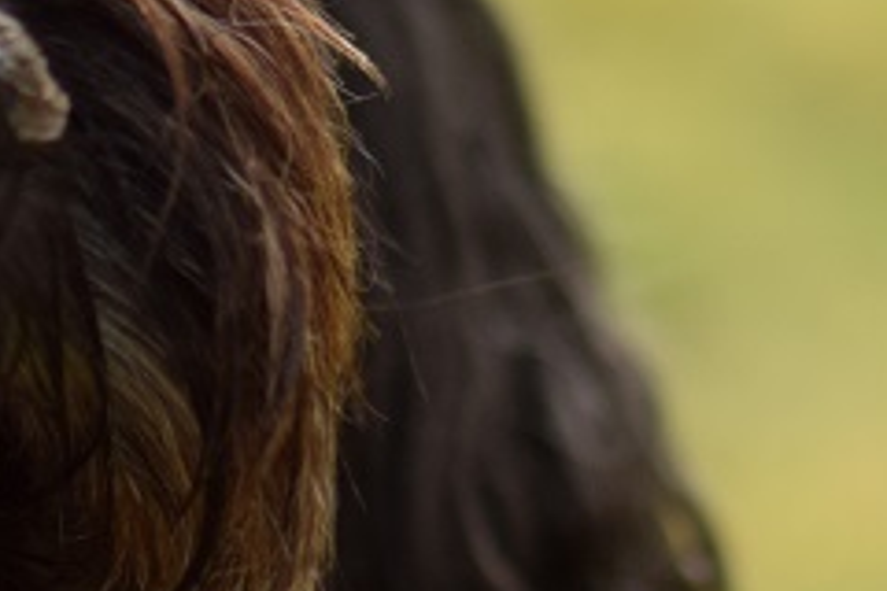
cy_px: -307
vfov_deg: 5.2
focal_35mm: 262
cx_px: 314
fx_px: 6467
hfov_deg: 7.8
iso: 250
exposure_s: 1/800
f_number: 1.8
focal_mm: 35
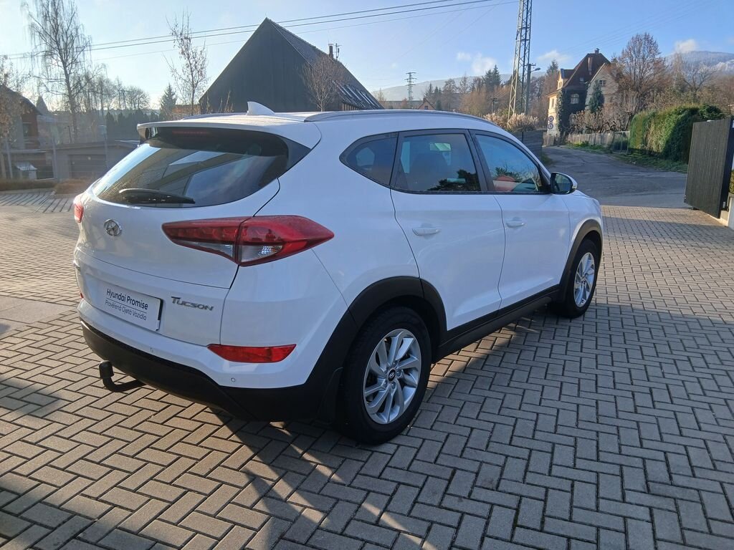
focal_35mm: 26
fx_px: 551
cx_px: 367
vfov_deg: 53.1
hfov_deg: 67.3
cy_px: 275
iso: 20
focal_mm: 3.98
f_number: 1.8
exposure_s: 1/177
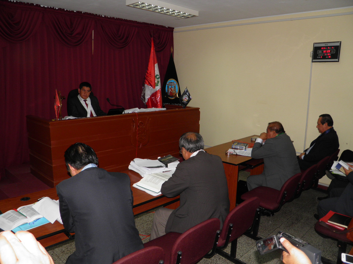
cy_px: 132
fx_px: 286
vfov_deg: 49.7
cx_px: 176
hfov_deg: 63.4
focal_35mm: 28
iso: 100
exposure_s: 1/30
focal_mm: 4.9
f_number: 2.8
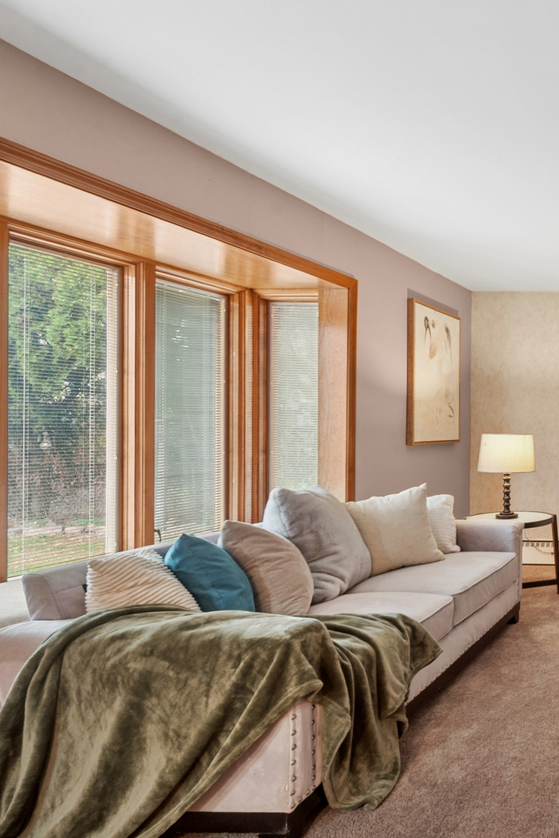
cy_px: 434
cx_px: 642
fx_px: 582
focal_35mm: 25
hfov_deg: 39.7
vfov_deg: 71.5
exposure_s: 1/3.33
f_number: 8
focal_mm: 16
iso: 400
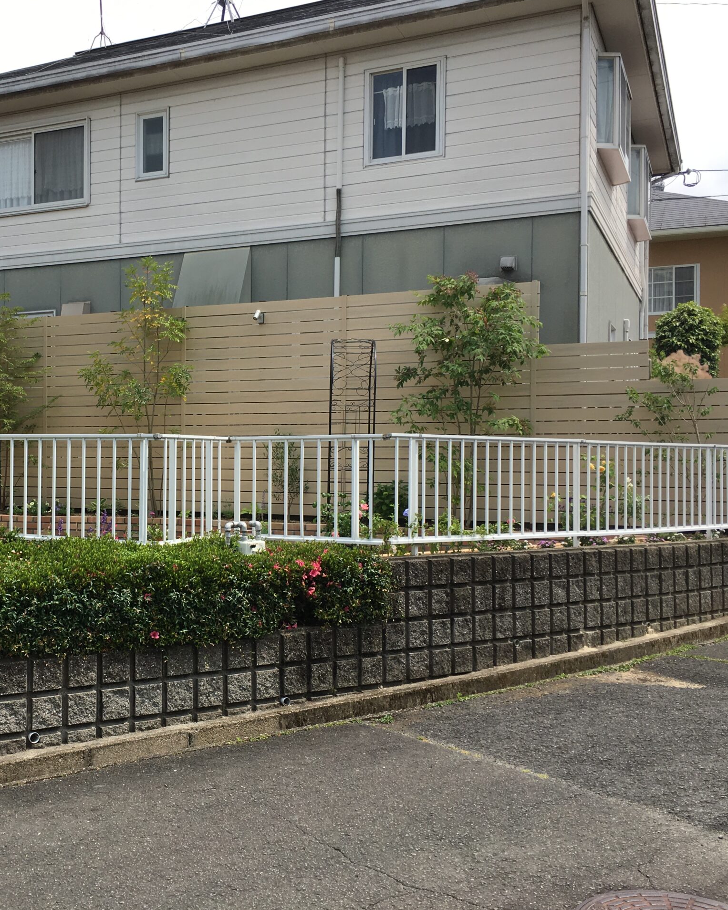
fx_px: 1023
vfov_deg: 47.9
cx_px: 190
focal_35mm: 38
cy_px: 455
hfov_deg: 38.3
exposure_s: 1/1083
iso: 25
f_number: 2.2
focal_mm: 4.15
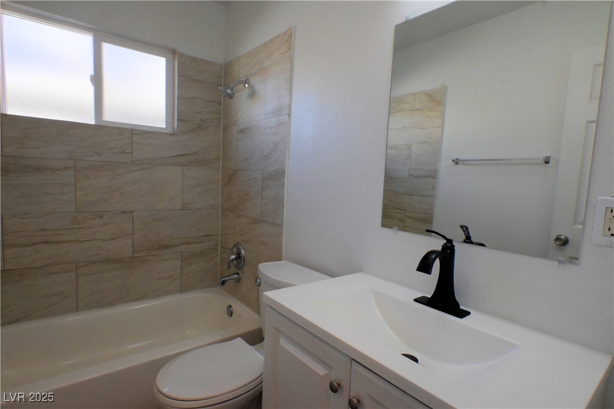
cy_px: 204
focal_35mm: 19
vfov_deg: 65.2
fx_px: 320
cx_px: 307
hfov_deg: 87.7
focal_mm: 12.5
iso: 6400
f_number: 11
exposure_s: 1/500
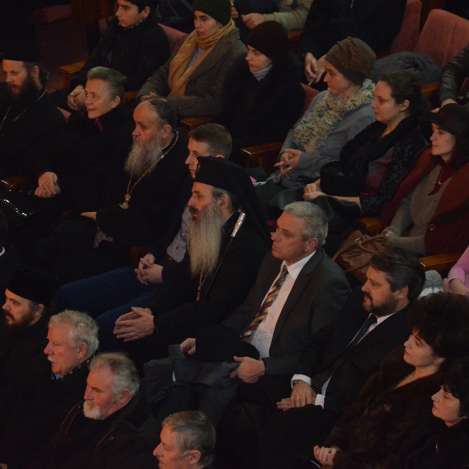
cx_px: 205
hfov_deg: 8.7
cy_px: 234
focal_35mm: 202
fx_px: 3091
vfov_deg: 8.7
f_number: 5.6
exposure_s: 1/60
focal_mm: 105
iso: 3200
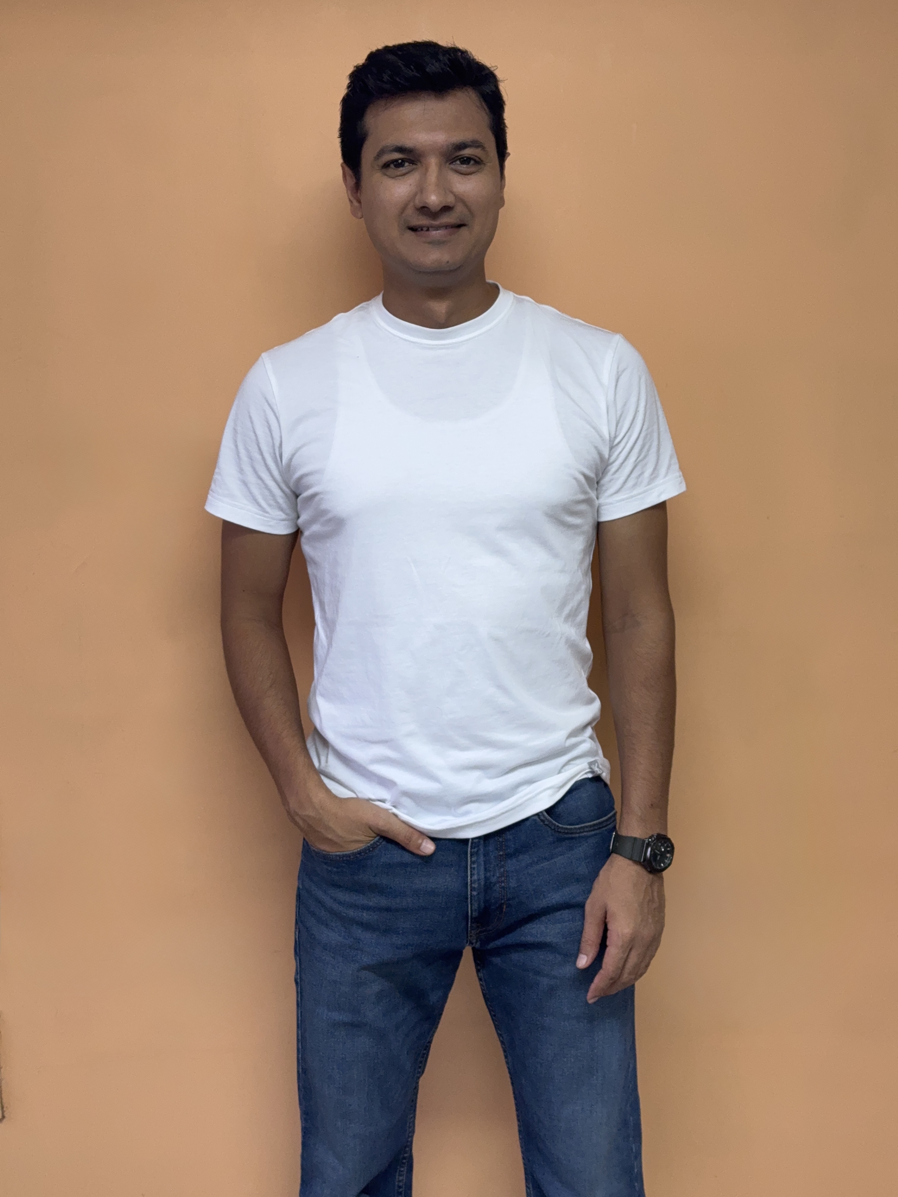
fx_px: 1660
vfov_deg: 39.7
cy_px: 598
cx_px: 449
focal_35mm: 48
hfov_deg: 30.3
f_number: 1.78
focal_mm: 6.76
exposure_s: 1/50
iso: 100
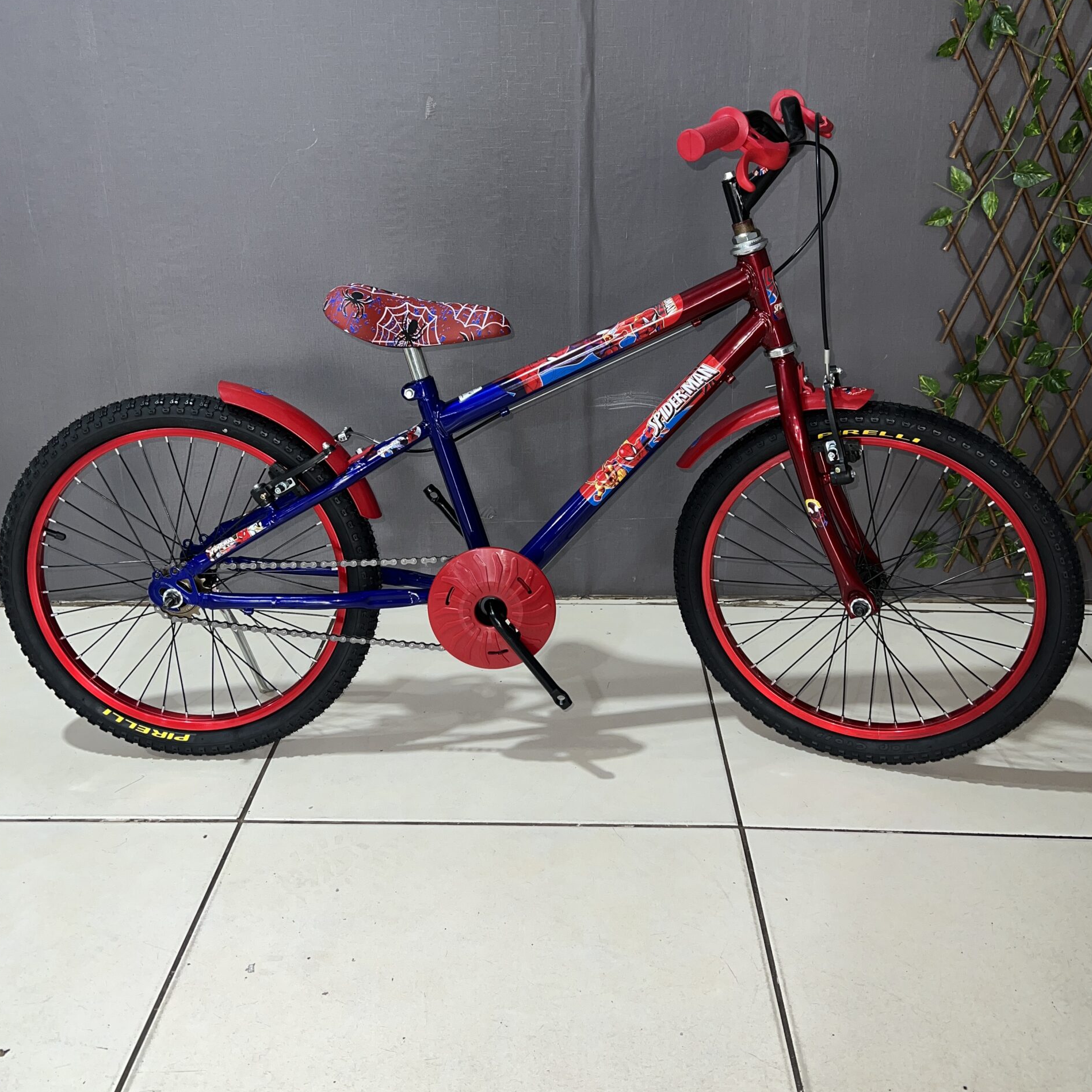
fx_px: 1106
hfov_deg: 52.5
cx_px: 544
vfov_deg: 52.2
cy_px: 443
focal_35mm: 31
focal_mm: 5.7
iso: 32
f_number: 1.5
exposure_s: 1/27
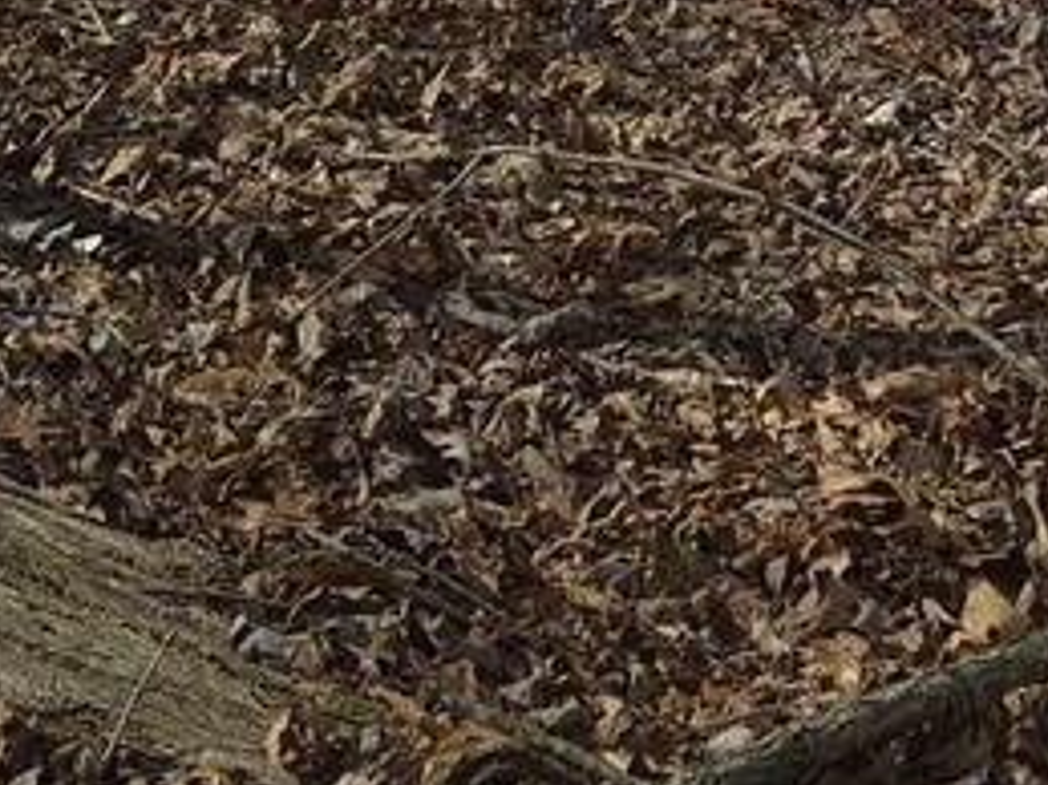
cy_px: -1064
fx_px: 3873
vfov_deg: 10.2
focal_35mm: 128
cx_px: 1149
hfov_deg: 15.0
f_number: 1.8
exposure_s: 1/638
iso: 25
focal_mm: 5.4
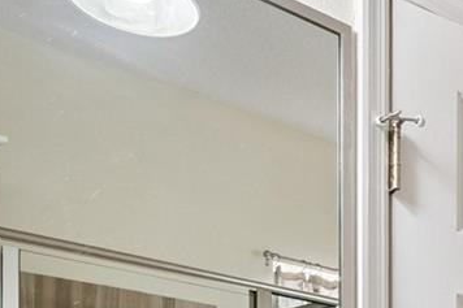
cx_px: 657
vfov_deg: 16.1
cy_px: 545
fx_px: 926
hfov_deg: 23.5
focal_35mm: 72
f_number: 9
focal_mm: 16
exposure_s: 1/50
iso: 1250
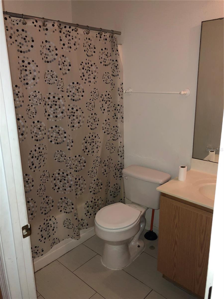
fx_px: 242
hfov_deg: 49.7
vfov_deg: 63.4
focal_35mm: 28
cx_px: 112
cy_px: 150
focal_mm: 3.99
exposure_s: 1/40
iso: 125
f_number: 1.8
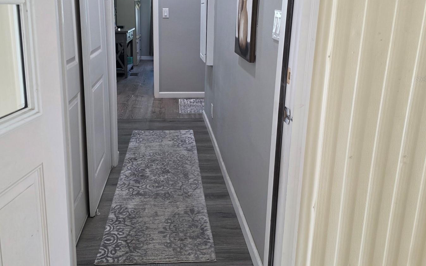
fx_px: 337
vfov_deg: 42.3
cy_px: 79
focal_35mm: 29
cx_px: 192
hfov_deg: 64.5
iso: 160
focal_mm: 6.3
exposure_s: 1/120
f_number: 1.7
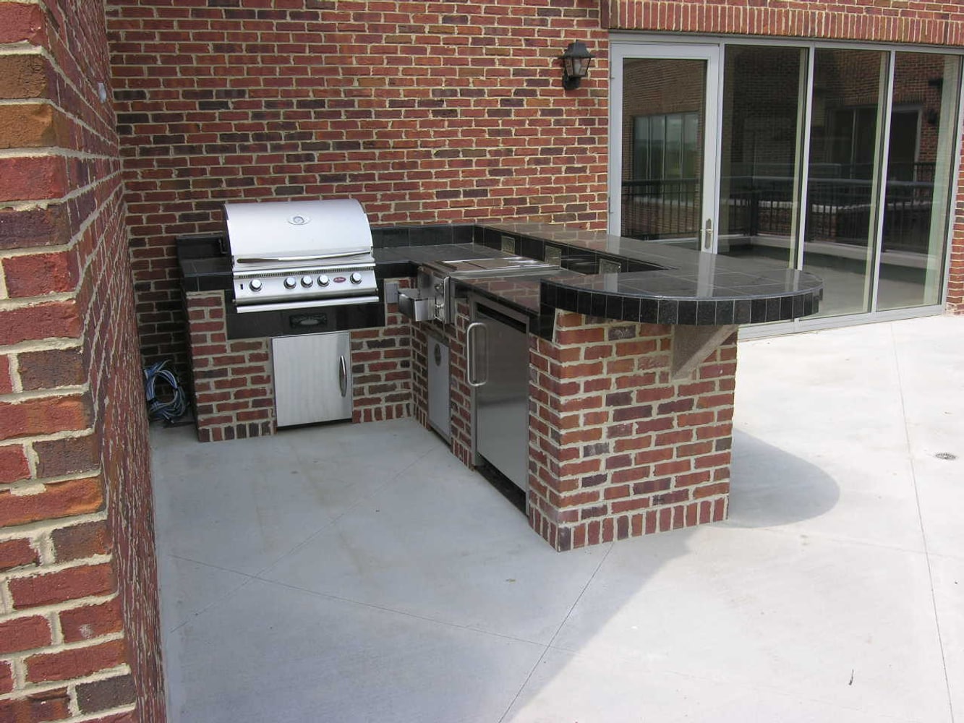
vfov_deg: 46.8
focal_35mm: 30
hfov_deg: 60.0
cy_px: 362
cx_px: 482
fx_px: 836
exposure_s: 1/168
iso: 50
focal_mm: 7.5
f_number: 4.9
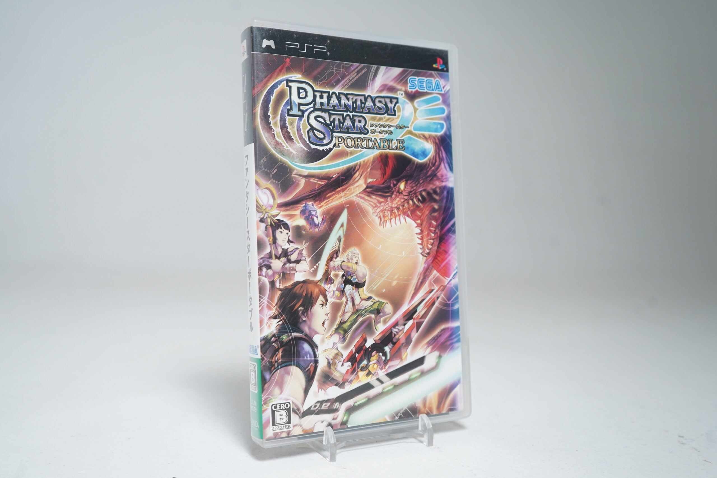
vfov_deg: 38.9
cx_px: 358
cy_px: 239
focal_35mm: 34
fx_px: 677
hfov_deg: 55.8
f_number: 5
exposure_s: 1/40
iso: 1000
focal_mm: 34
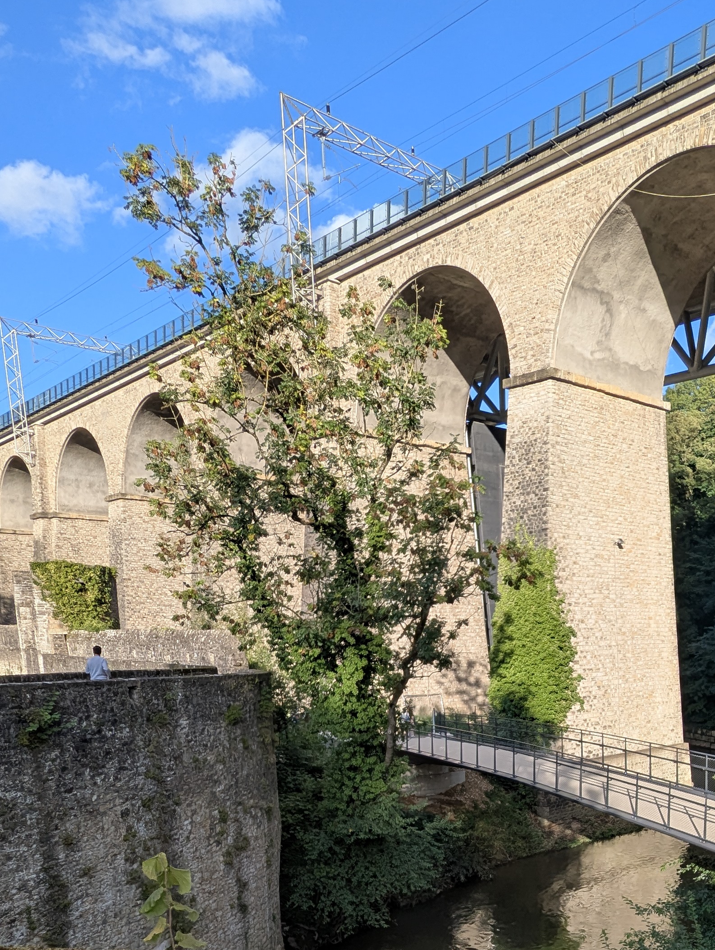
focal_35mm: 31
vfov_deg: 53.0
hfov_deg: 43.5
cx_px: 570
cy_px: 807
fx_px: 852
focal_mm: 2.35
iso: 54
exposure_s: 1/877
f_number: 2.2
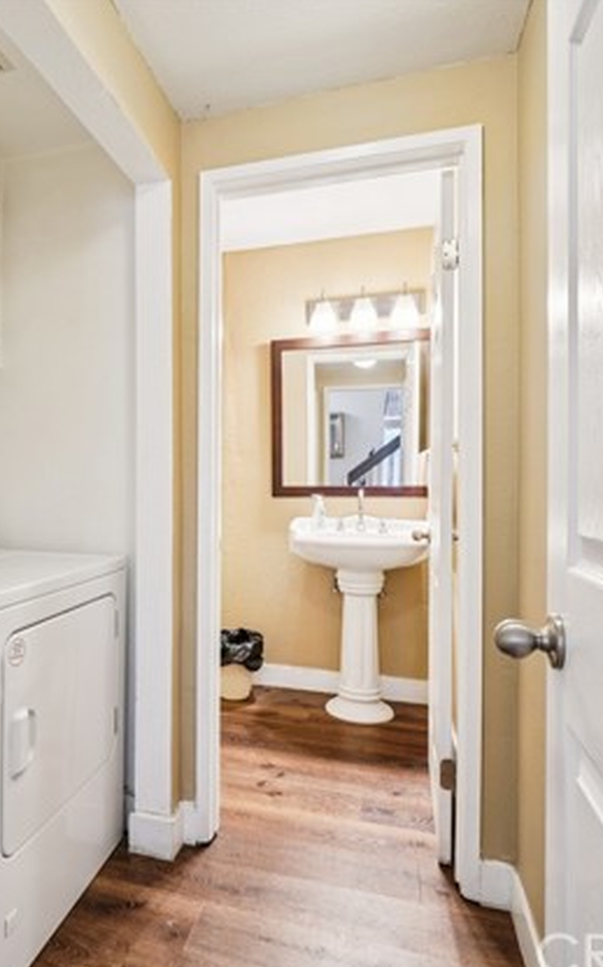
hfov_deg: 53.2
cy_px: 492
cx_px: 172
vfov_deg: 79.7
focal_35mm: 22
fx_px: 579
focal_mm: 14
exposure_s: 1/5
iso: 400
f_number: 8
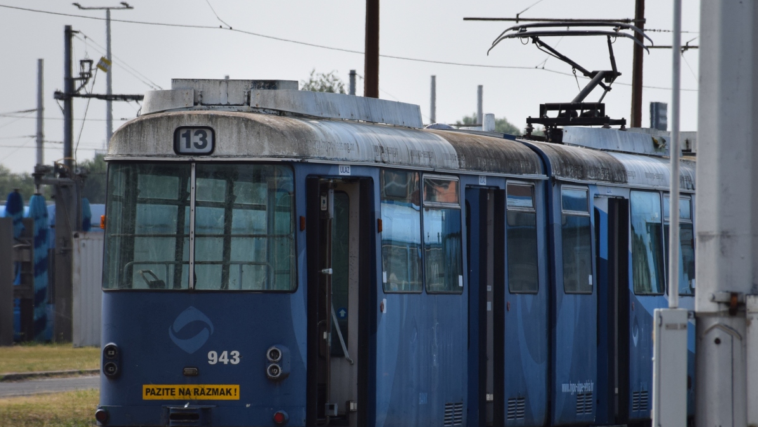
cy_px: 248
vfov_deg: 5.5
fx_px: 4443
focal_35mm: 221
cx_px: 380
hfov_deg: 9.8
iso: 360
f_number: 5.6
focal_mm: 140
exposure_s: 1/2000
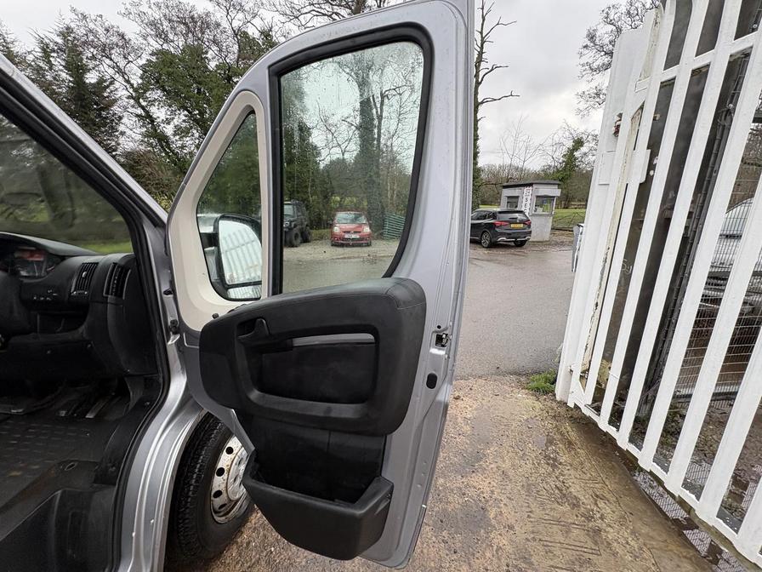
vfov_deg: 85.7
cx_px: 381
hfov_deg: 102.1
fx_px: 308
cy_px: 286
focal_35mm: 14
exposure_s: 1/99
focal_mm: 2.22
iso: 80
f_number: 2.2
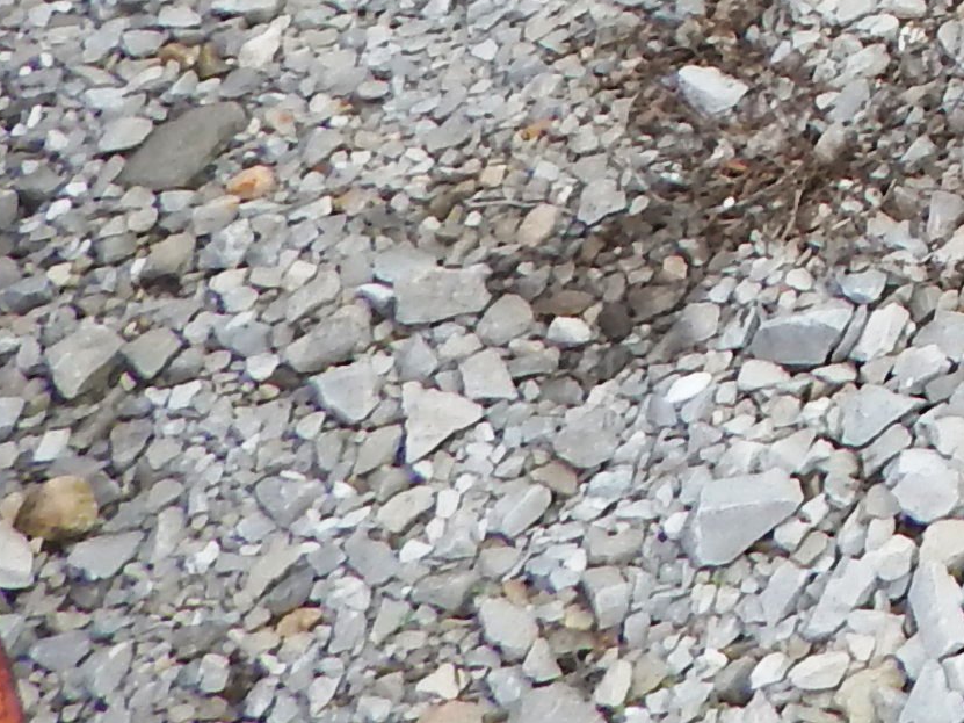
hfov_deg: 12.3
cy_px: -854
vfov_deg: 10.8
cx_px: 2395
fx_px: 3397
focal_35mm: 122
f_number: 3
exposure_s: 1/160
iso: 125
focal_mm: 4
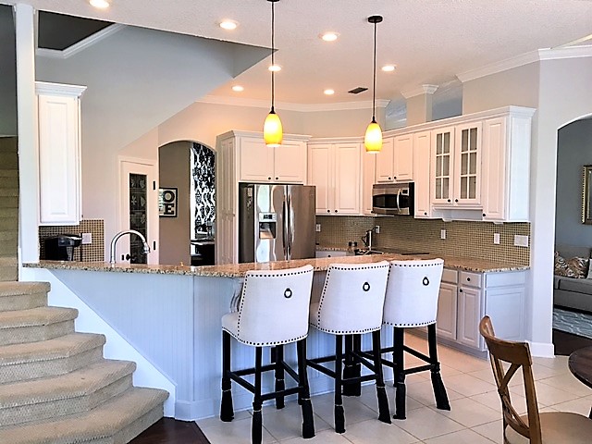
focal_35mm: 29
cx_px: 296
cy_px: 222
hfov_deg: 61.7
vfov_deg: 48.2
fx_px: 496
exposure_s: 1/30
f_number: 2.2
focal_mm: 4.15
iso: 40
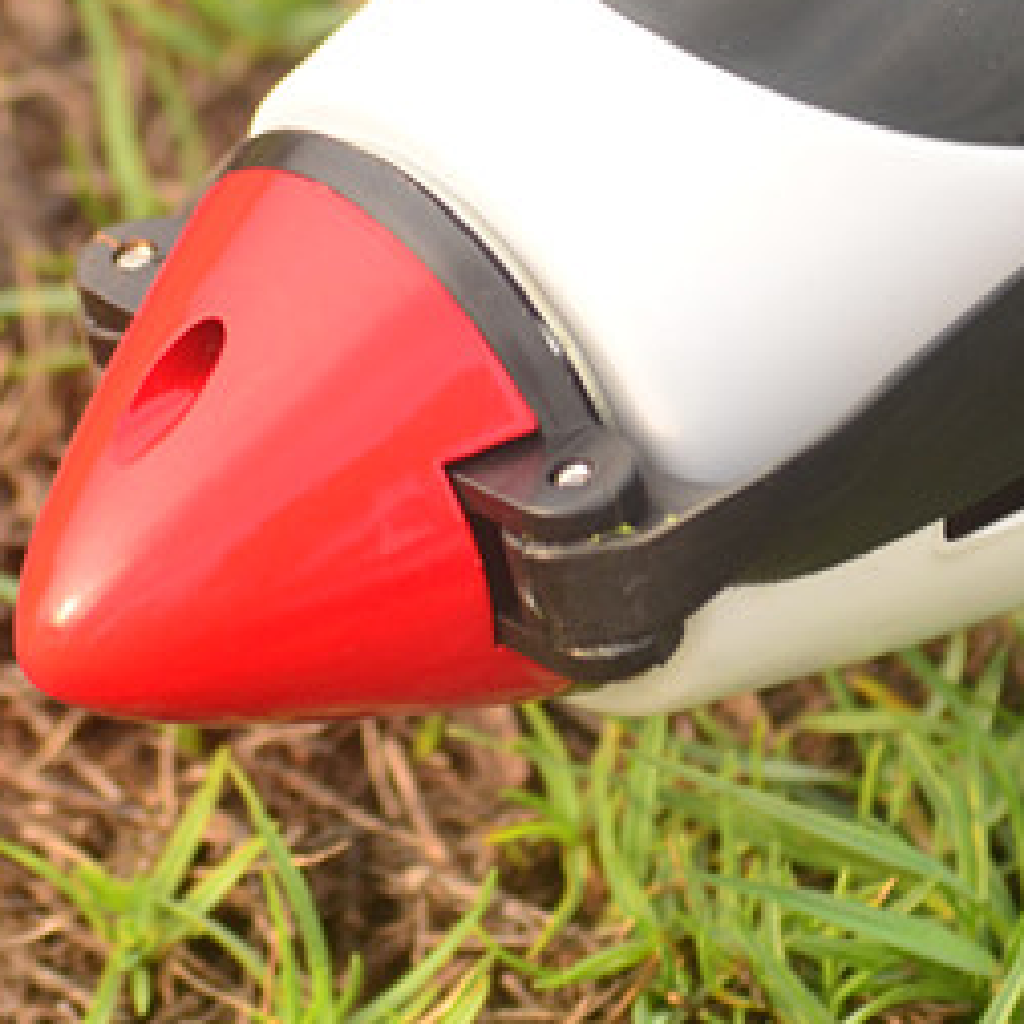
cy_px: 330
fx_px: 15629
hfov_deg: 3.8
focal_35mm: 467
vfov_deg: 3.8
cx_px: 652
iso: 400
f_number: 5.6
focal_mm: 116
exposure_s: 1/400
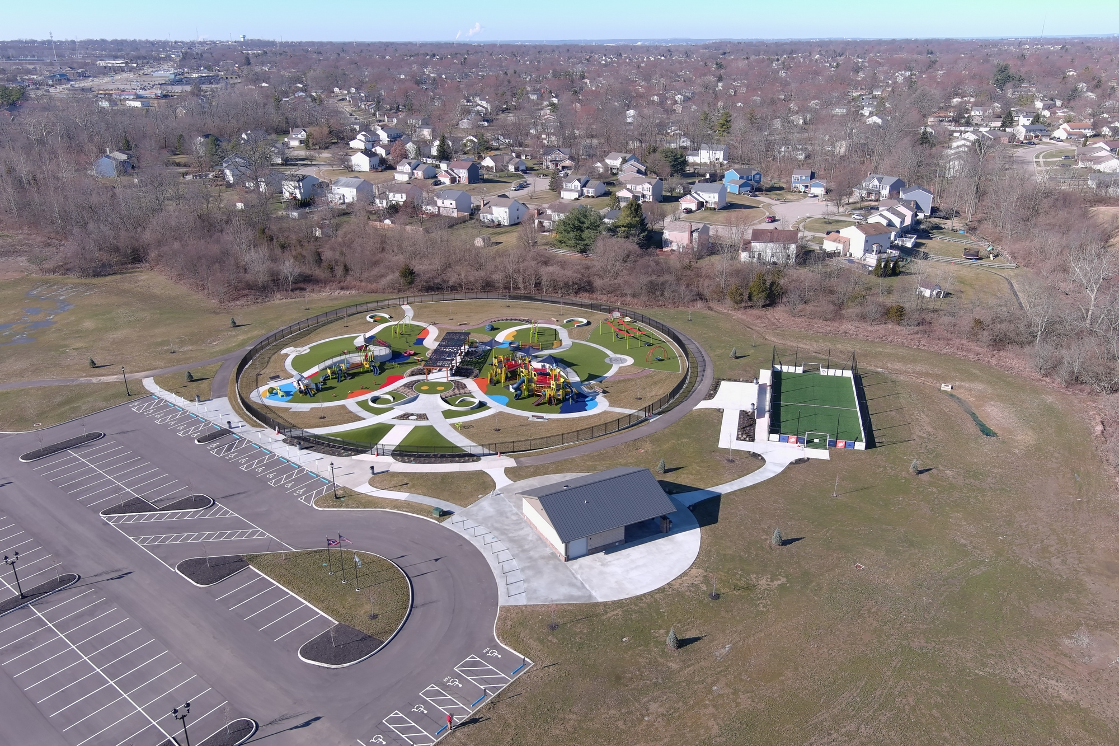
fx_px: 901
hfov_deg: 63.7
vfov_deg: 45.0
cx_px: 560
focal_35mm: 29
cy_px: 373
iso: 100
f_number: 2.8
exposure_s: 1/800
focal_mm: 10.57
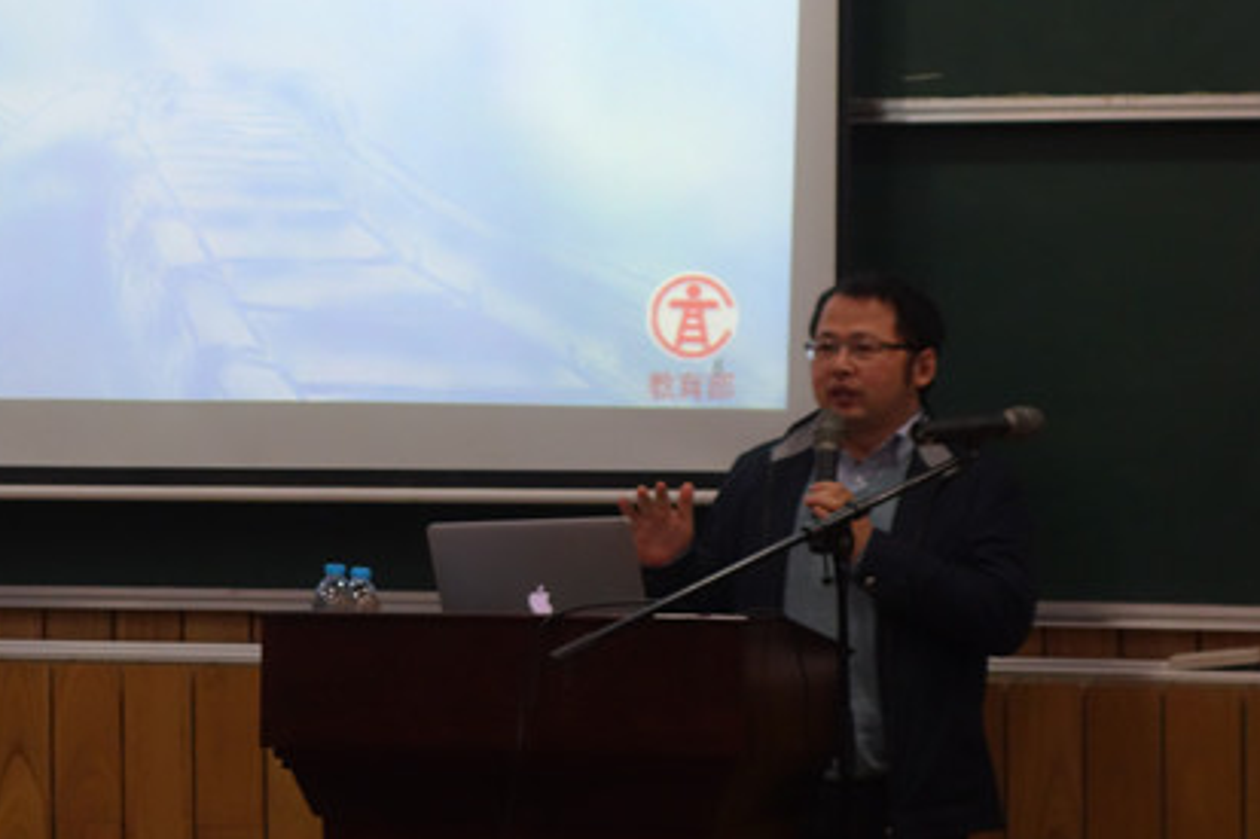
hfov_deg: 11.6
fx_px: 6227
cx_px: 537
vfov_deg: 7.7
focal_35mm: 178
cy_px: 146
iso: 800
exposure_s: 1/30
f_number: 4.9
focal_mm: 36.28
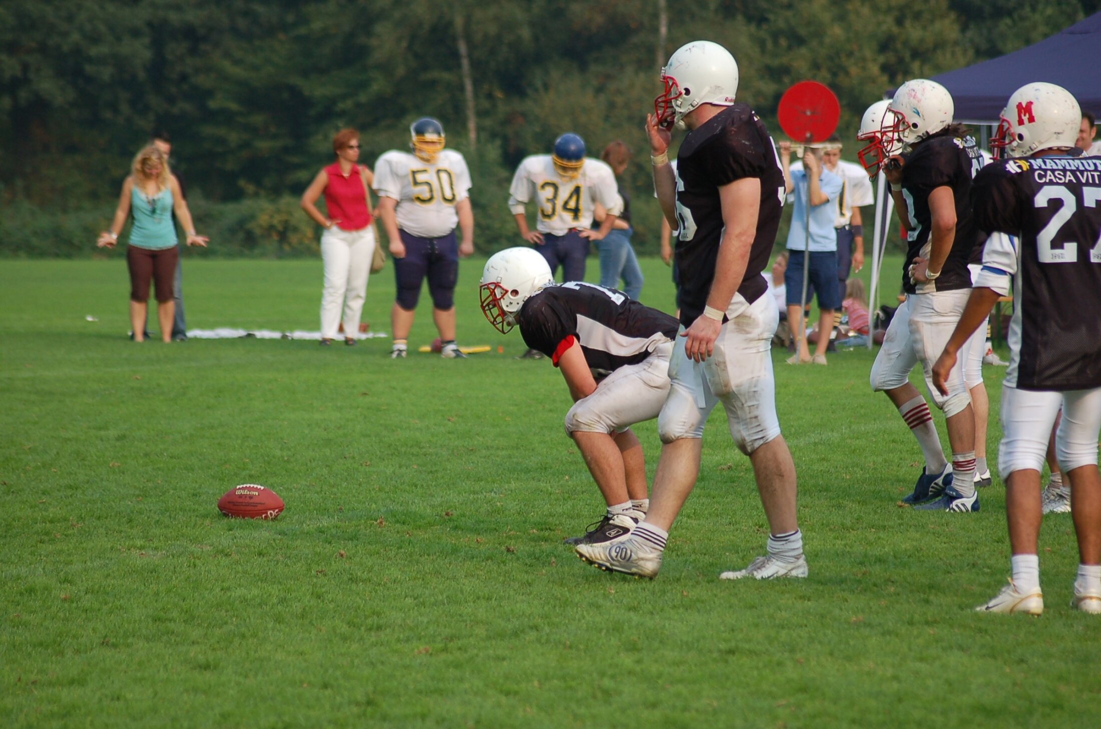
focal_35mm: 225
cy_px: 364
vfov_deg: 6.1
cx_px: 550
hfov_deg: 9.2
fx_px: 6868
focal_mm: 150
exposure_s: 1/1000
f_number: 4.5
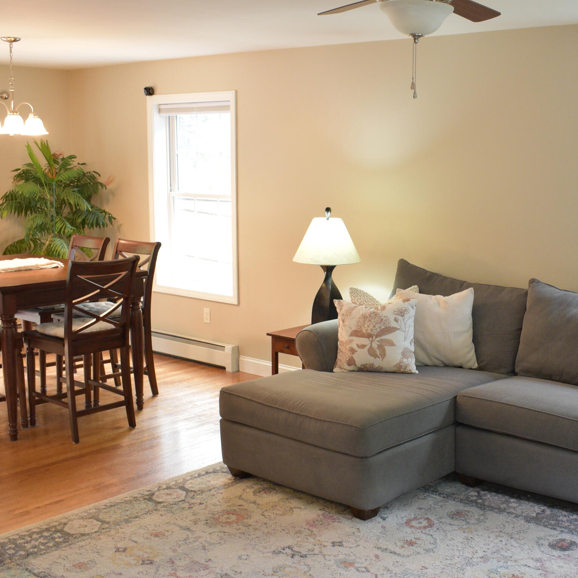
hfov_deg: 37.0
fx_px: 850
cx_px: 406
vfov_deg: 37.6
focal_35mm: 45
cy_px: 287
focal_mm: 18
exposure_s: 1/30
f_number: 3.5
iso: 1000
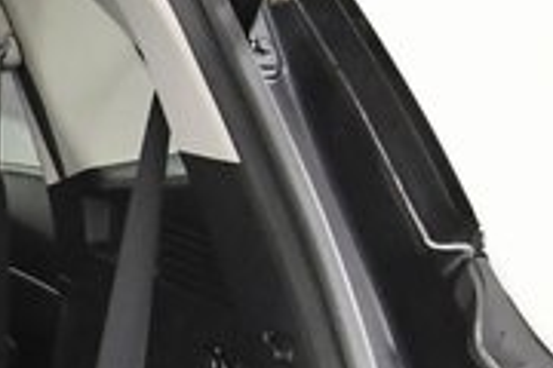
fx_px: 1920
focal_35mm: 125
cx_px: -593
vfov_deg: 10.7
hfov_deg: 13.7
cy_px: 495
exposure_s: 1/125
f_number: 5.3
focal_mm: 15
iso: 3200
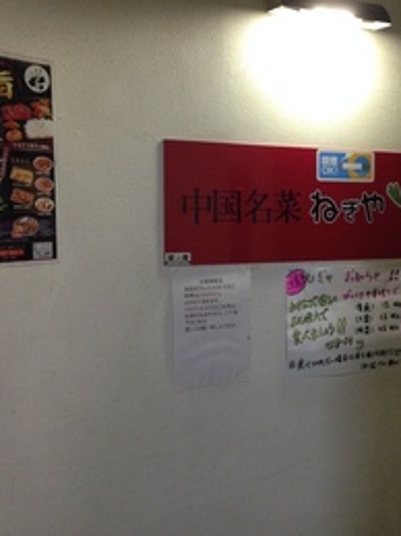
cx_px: 298
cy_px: 273
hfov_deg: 28.2
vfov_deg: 37.5
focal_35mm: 51
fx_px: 788
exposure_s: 1/20
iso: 320
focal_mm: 4.12
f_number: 2.4
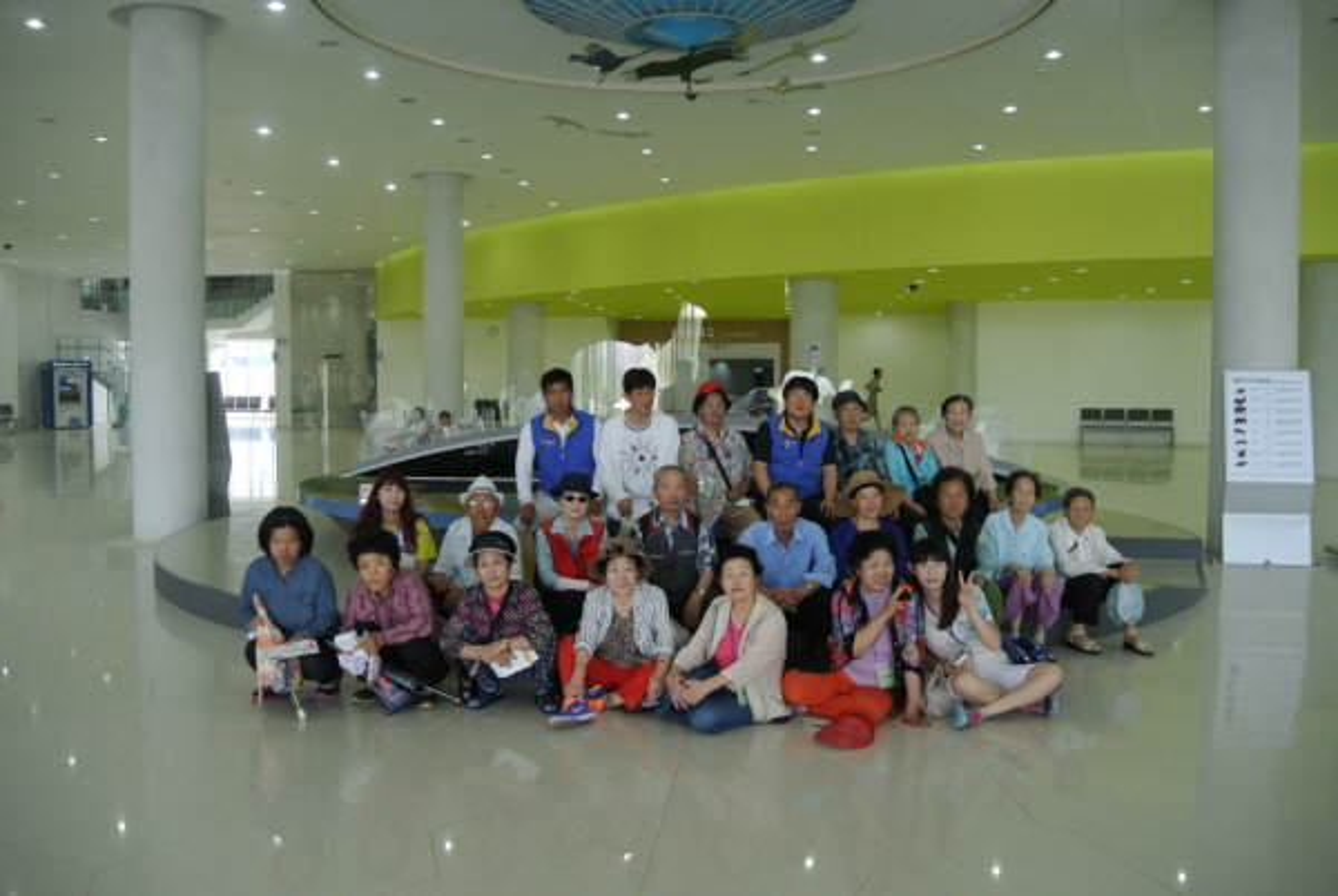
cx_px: 669
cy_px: 448
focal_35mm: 29
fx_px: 1079
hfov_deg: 63.6
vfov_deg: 45.1
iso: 400
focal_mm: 11
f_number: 3.5
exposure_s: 1/200
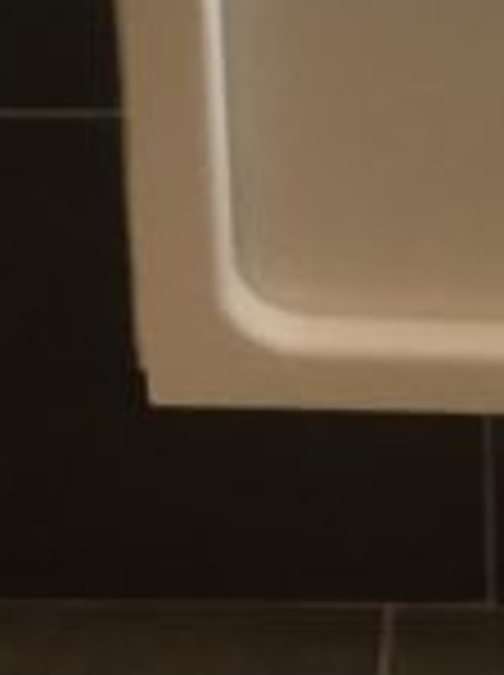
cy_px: -907
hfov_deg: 8.7
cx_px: 612
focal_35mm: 168
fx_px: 3271
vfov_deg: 10.3
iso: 40
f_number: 2.2
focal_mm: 4.15
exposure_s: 1/33
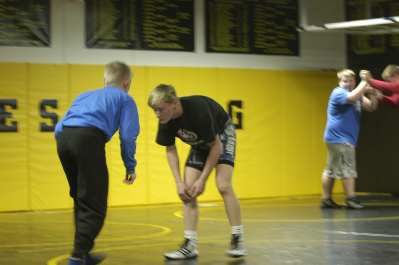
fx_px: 1163
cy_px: 132
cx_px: 200
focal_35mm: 105
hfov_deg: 19.5
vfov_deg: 13.0
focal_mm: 70
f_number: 2.8
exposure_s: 1/20
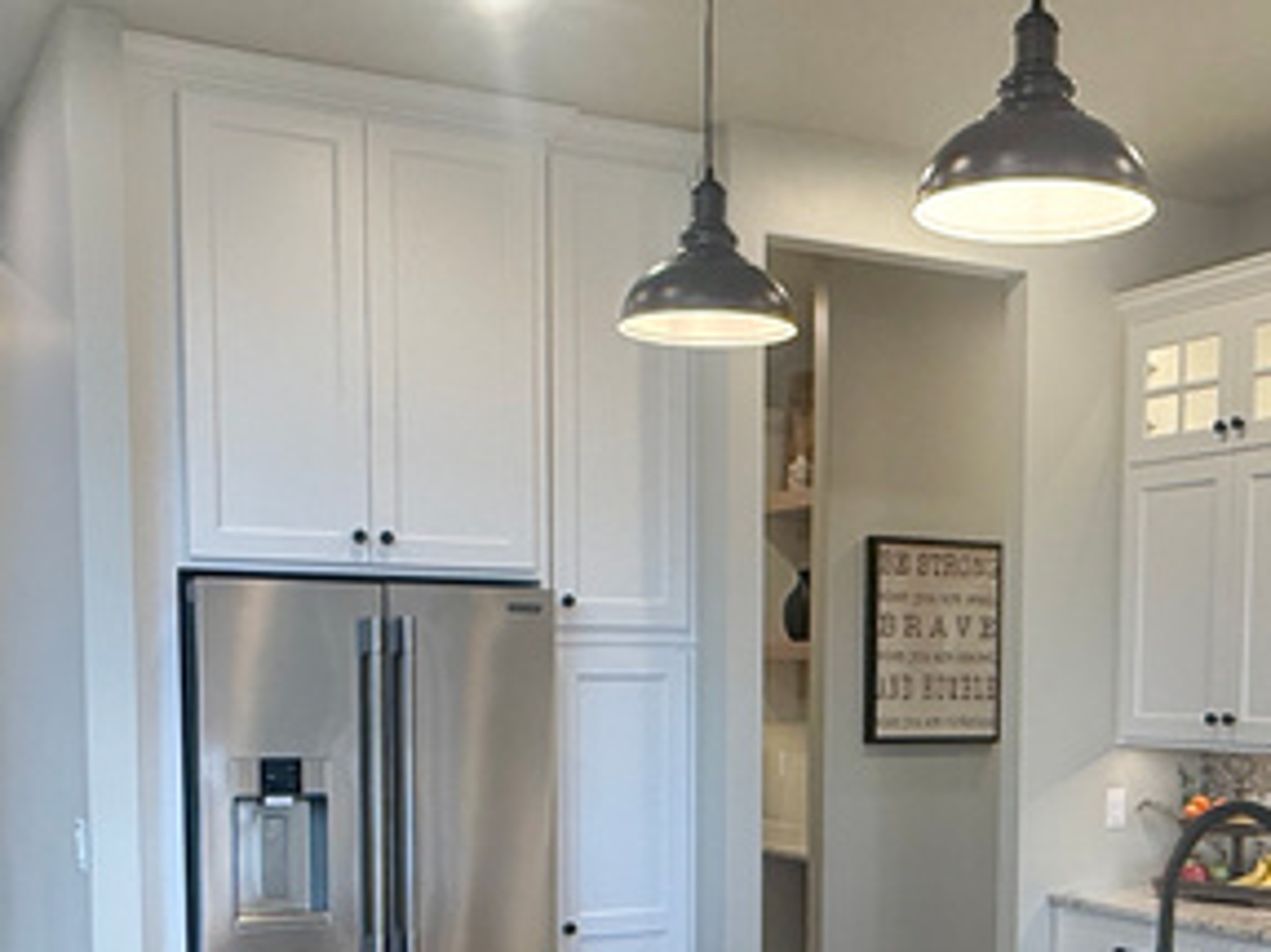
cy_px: 846
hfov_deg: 37.9
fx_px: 1835
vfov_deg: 28.1
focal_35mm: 50
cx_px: 815
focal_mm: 2.22
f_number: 2.2
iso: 125
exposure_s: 1/120
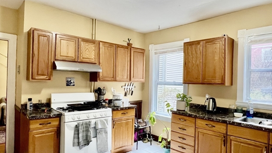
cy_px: 83
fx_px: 166
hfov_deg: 78.7
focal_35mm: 23
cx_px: 139
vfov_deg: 49.5
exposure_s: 1/99
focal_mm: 1.57
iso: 200
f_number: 1.8
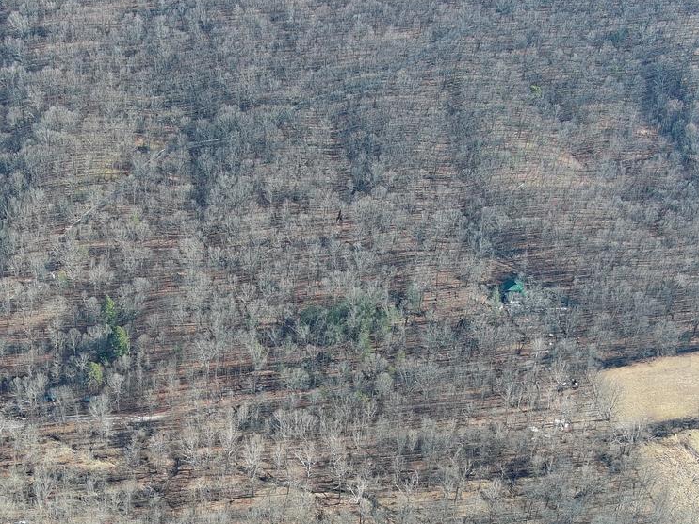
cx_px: 255
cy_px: 396
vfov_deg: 19.0
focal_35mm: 77
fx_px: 1554
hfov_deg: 25.3
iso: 100
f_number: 2.8
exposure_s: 1/245
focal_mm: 10.57
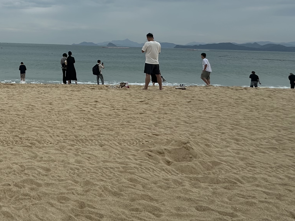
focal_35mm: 37
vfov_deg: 35.3
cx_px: -8
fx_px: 315
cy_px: 4
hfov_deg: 42.4
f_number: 2.2
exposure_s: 1/3610
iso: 50
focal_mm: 2.22
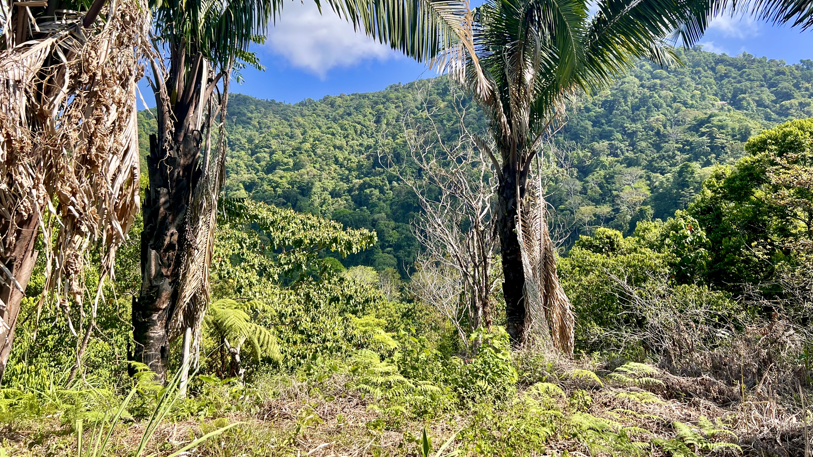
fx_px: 647
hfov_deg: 64.3
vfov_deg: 38.4
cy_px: 144
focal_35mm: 30
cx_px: 426
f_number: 1.5
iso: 50
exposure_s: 1/1645
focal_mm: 5.7
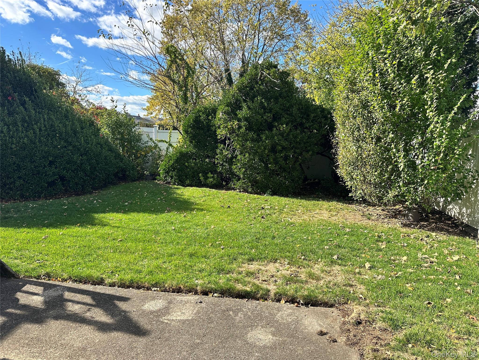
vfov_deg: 56.8
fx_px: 332
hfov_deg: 71.6
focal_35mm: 24
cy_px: 180
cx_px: 240
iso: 80
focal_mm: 6.86
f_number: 1.78
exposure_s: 1/1916
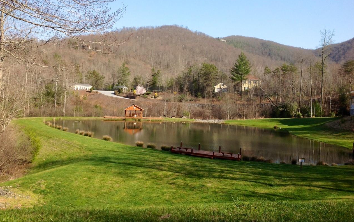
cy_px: 88
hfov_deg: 51.5
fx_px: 367
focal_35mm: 38
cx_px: 180
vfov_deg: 33.5
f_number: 2.4
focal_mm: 4.28
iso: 50
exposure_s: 1/1259
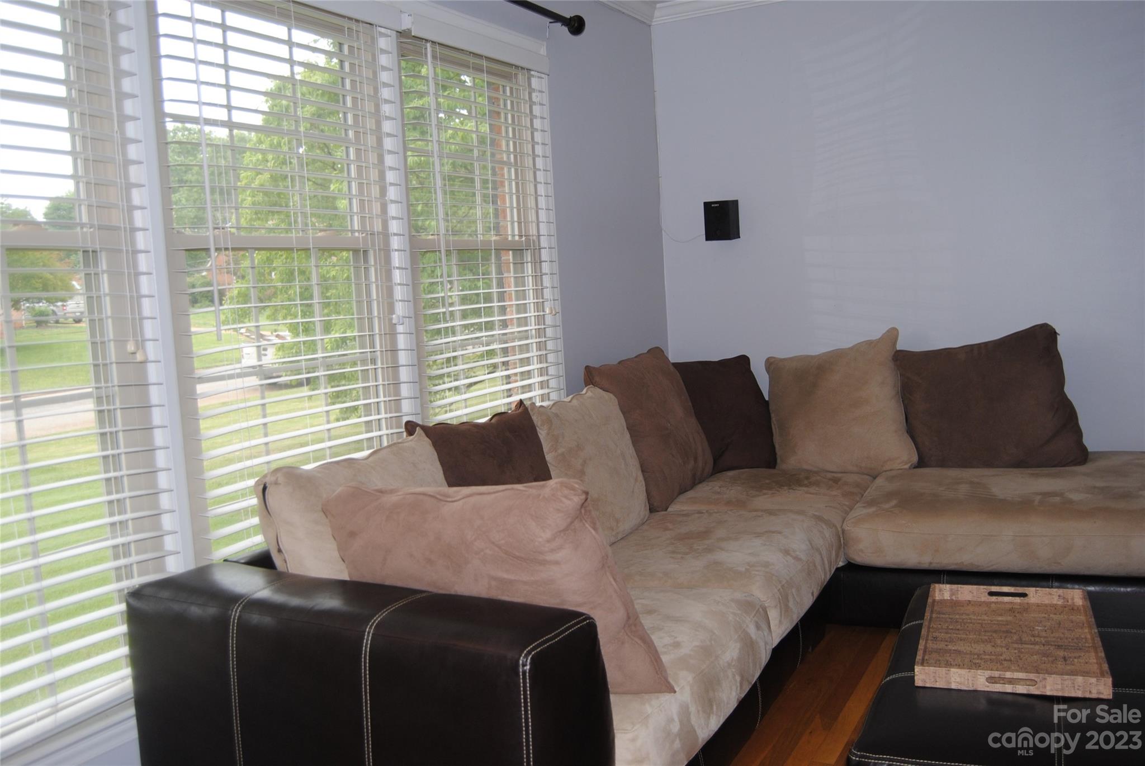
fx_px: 955
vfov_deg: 43.7
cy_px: 383
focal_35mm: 30
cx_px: 572
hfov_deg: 61.9
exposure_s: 1/60
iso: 200
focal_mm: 20
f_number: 3.5
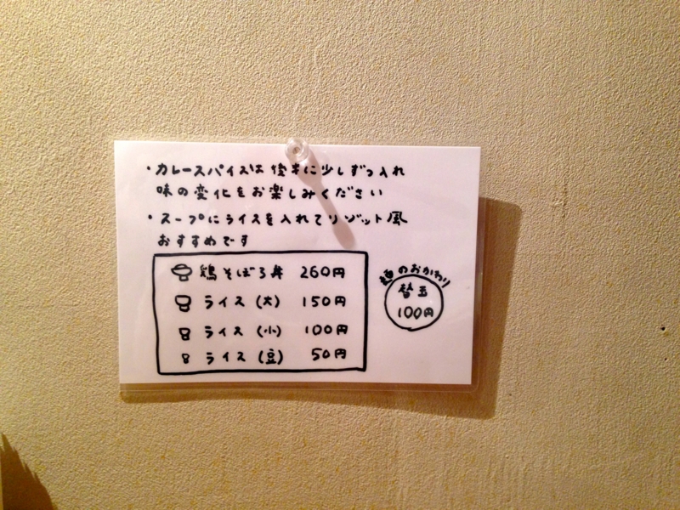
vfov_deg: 42.9
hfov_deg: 55.4
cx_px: 340
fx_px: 648
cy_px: 255
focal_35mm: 33
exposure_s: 1/20
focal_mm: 4.12
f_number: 2.4
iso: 100
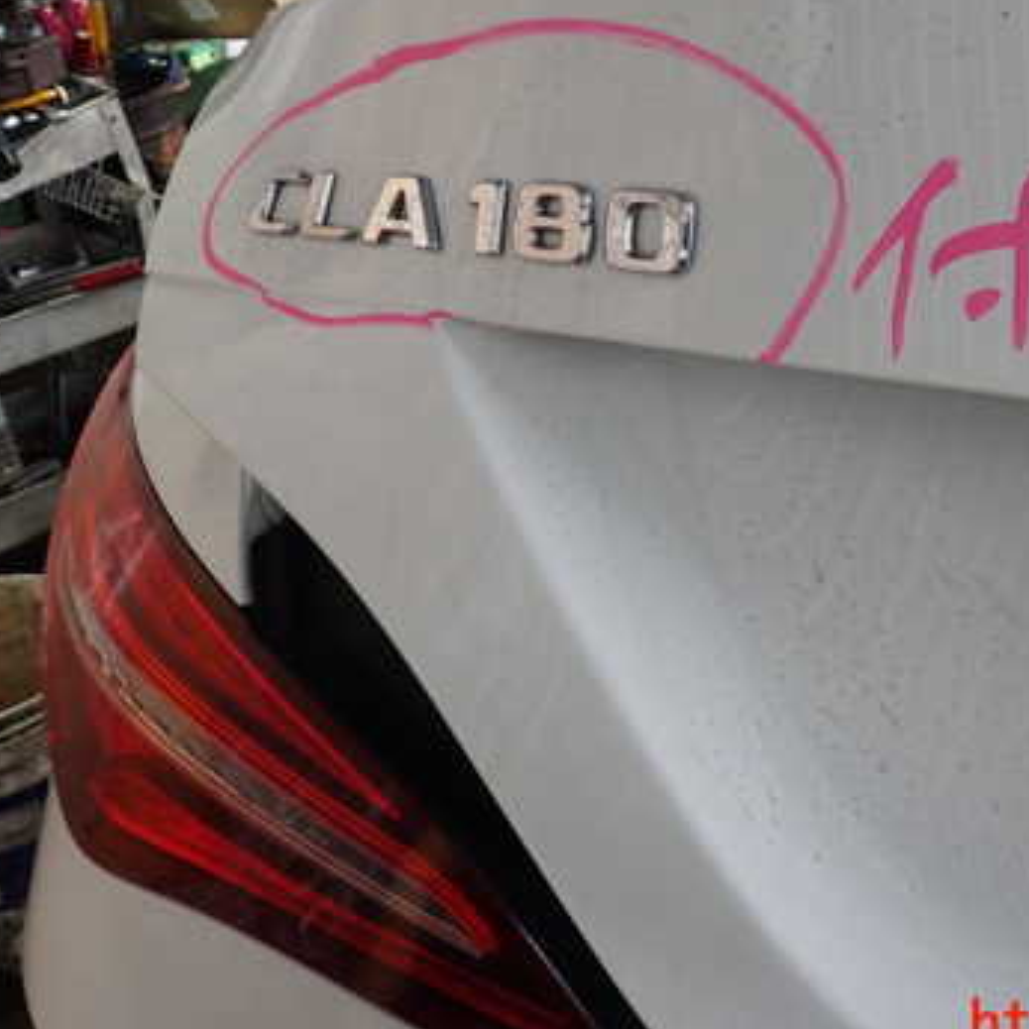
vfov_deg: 36.6
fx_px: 1547
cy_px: 396
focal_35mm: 46
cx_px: 749
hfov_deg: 36.1
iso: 200
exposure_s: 1/80
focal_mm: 5.4
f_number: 2.3
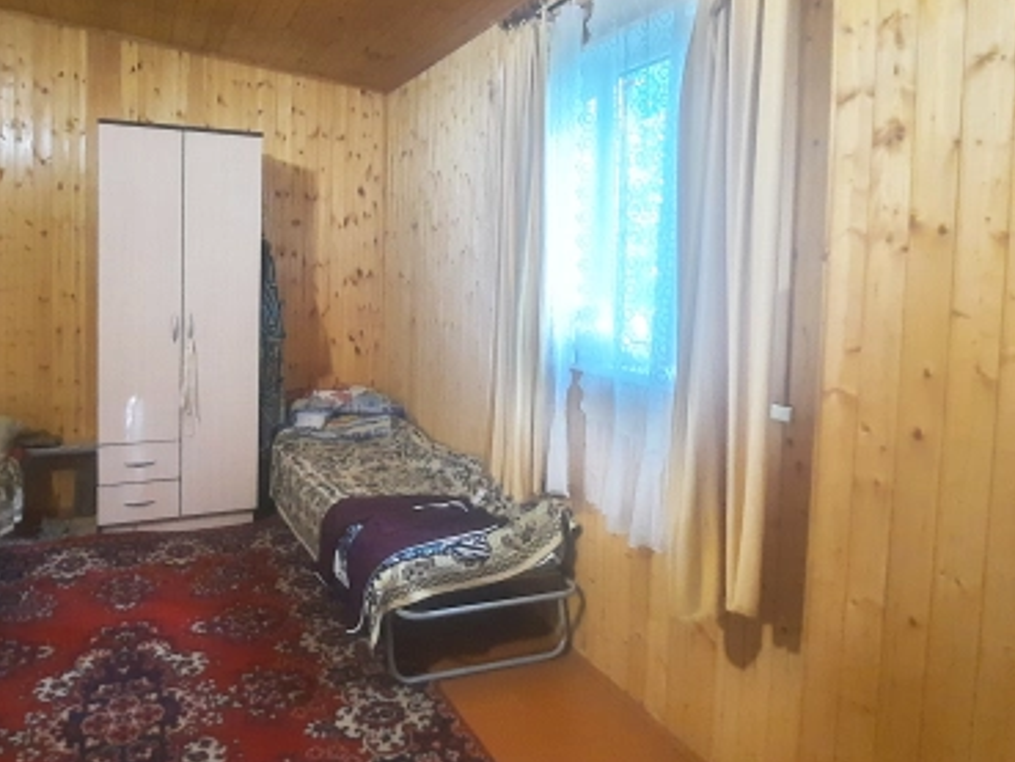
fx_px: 645
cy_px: 300
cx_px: 388
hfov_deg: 75.2
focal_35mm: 22
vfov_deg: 60.5
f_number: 2.2
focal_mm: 1.74
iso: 800
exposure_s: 1/10
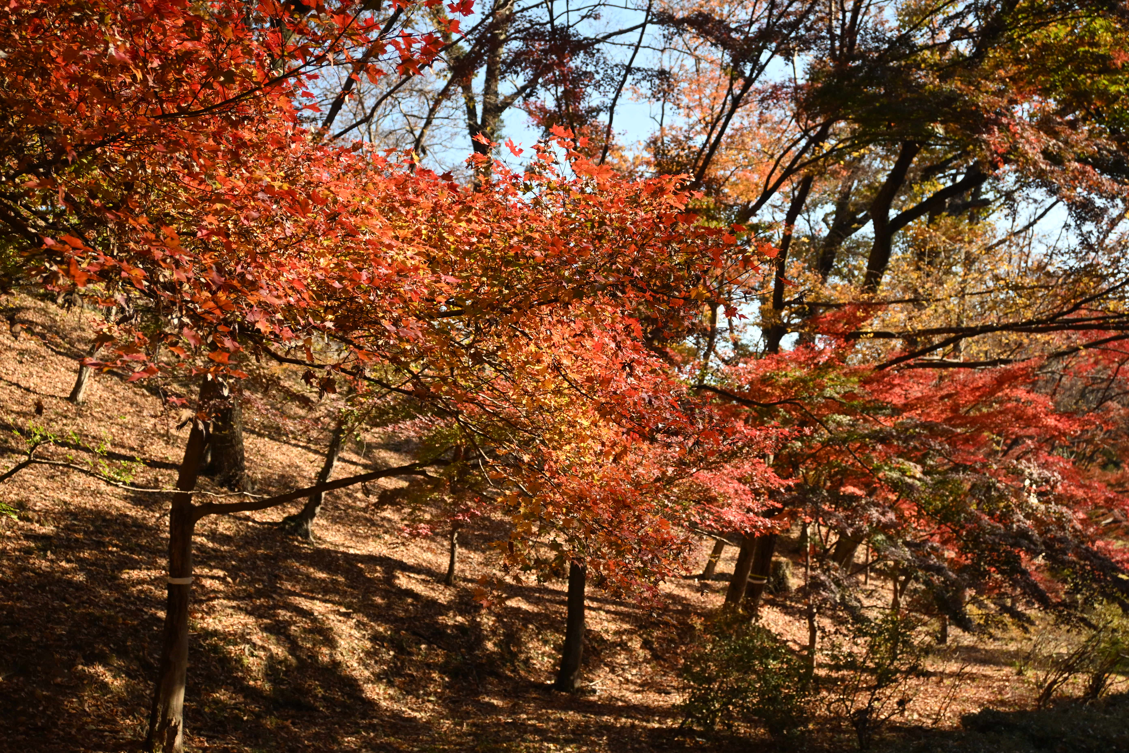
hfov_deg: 52.2
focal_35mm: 37
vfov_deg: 36.2
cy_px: 376
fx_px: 1152
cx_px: 564
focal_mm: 24.5
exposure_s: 1/2500
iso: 800
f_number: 4.5
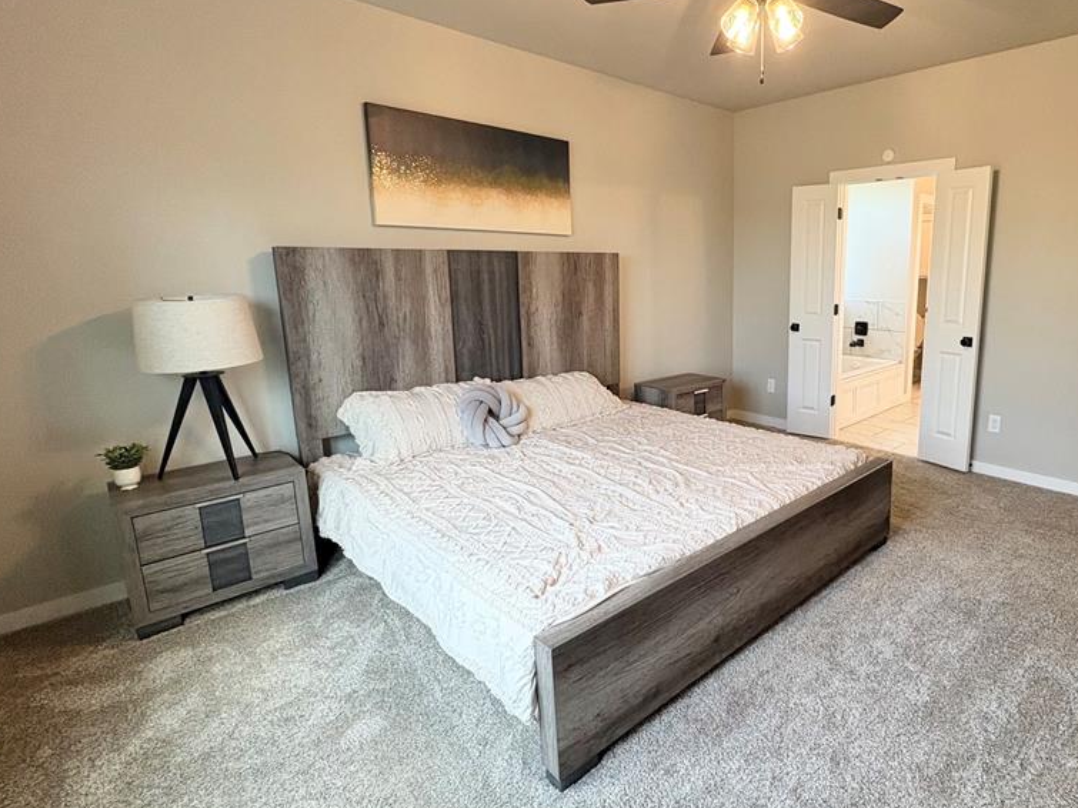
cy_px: 371
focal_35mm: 19
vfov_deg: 68.6
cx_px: 711
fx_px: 592
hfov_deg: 82.0
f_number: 2.2
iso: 250
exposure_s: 1/120
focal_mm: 2.22
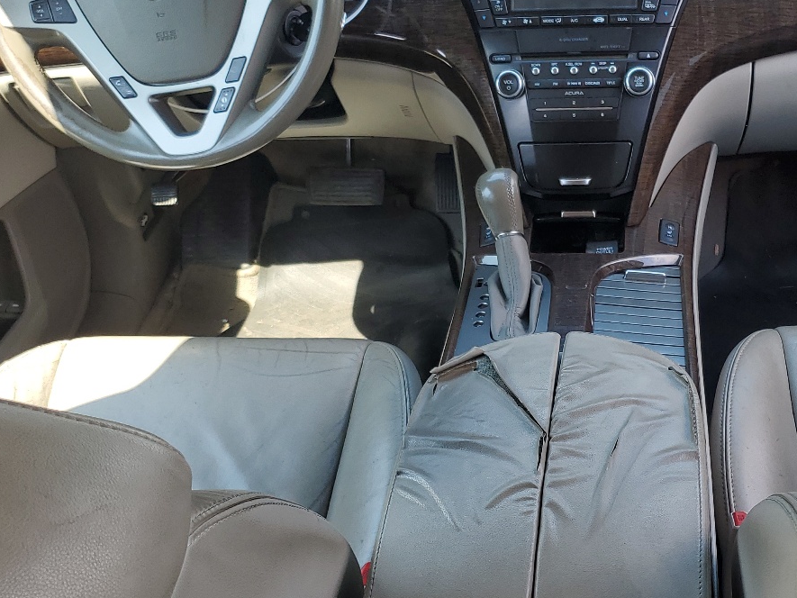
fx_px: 1082
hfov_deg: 40.0
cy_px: 309
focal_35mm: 47
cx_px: 525
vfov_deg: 30.9
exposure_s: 1/250
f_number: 1.5
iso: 50
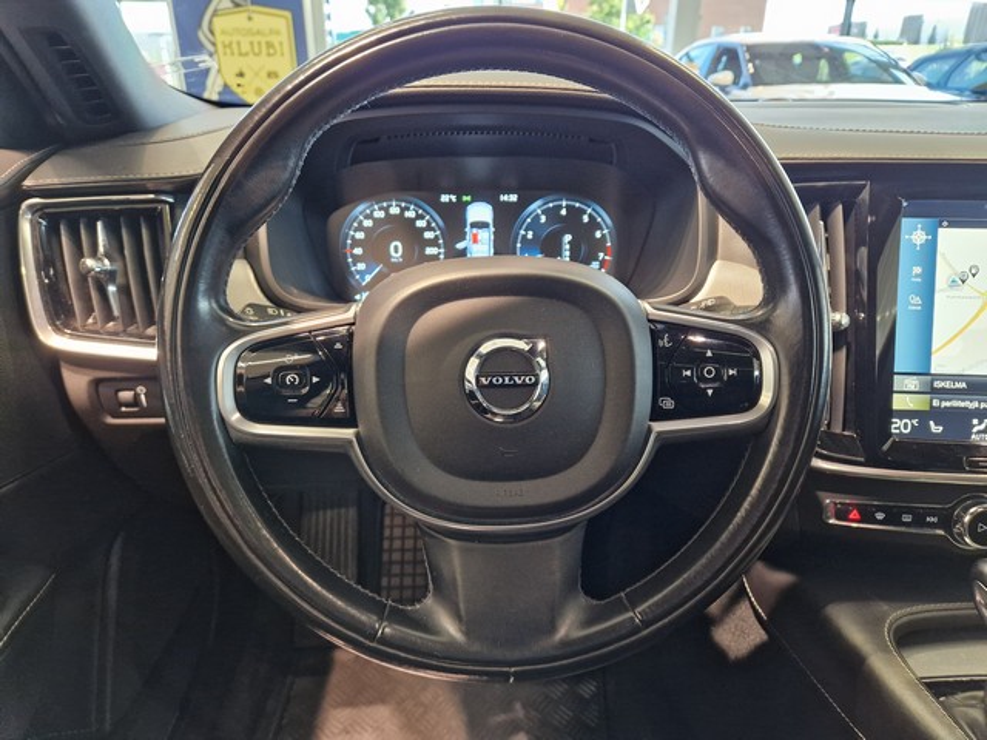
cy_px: 370
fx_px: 656
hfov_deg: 73.9
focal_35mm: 23
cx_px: 494
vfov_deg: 58.9
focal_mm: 5.4
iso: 500
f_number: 1.8
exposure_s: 1/100
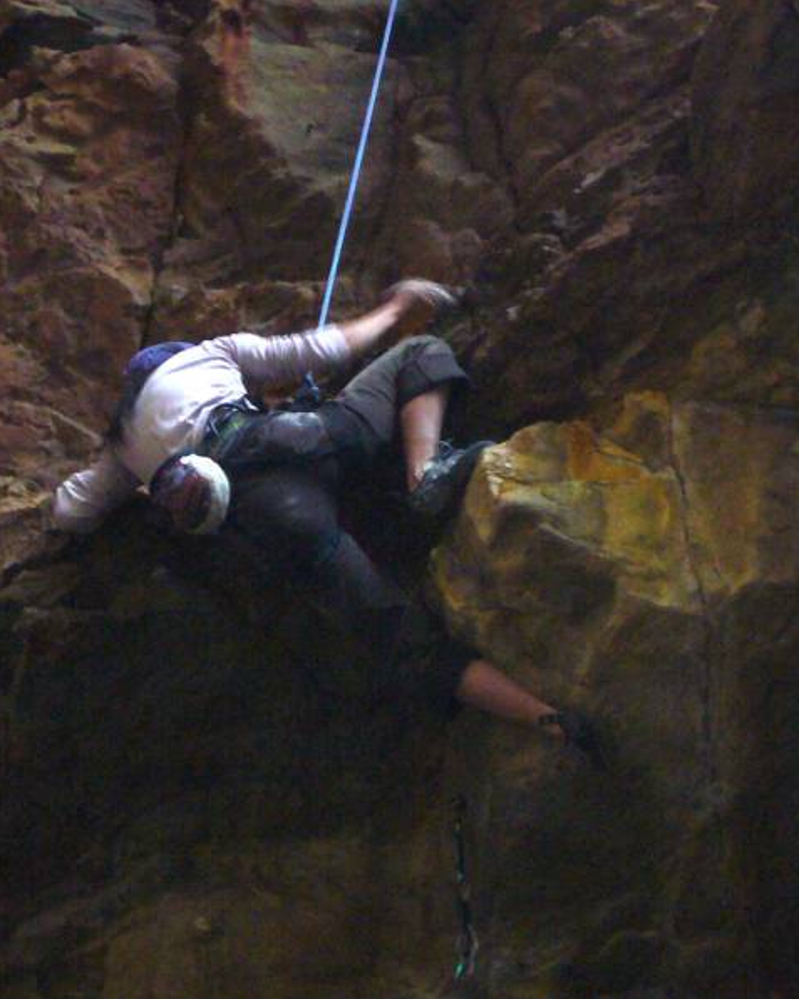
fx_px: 5497
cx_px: 291
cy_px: 501
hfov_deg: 8.3
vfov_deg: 10.4
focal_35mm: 186
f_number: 5.6
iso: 200
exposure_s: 1/8
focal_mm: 16.8
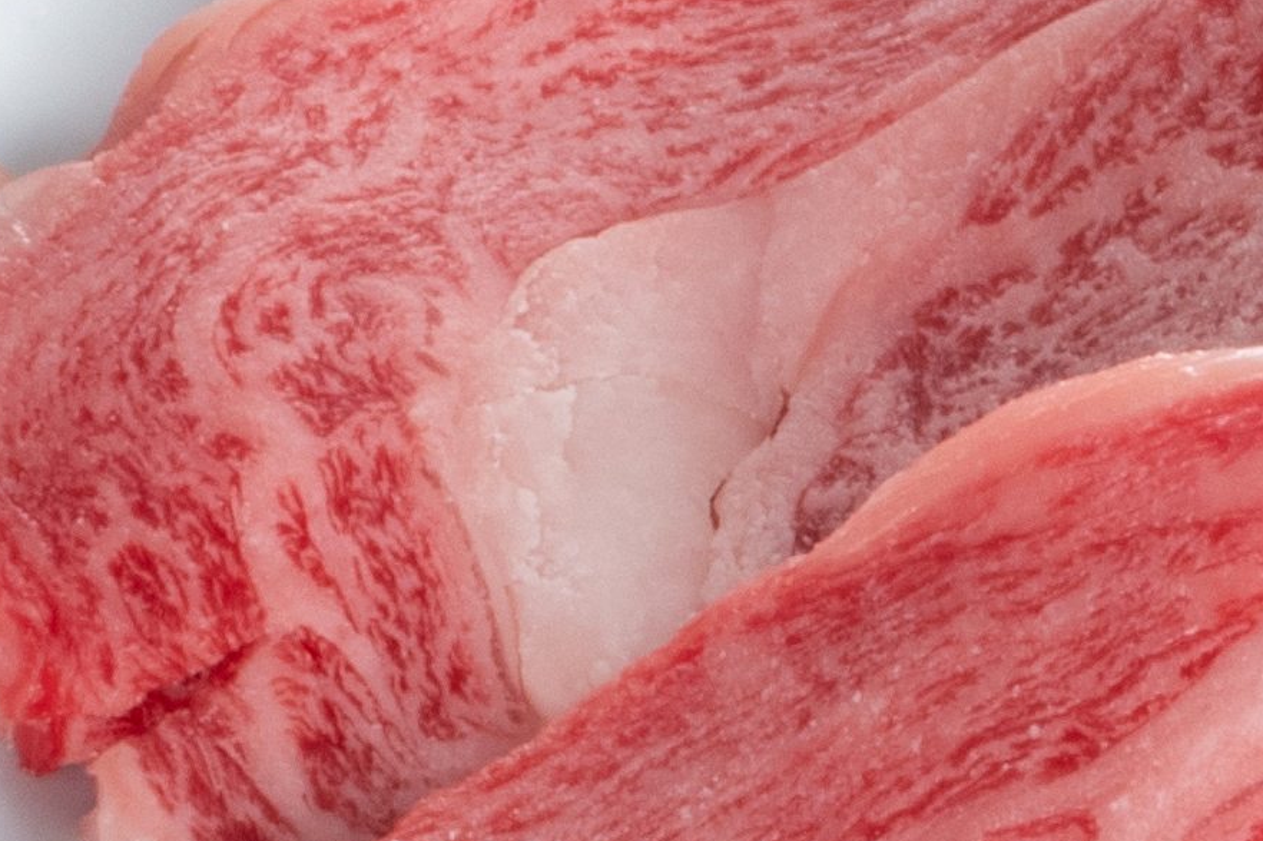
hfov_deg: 2.6
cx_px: 2341
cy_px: 943
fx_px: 27313
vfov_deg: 1.8
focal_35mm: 779
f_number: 22
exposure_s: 1/125
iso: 160
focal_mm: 85
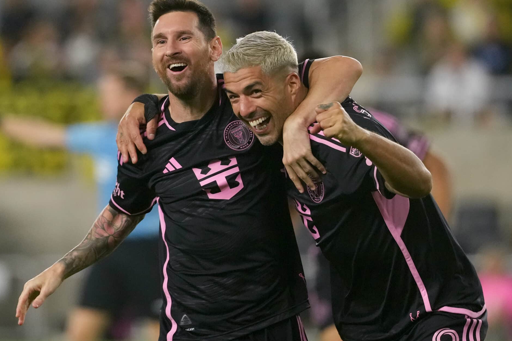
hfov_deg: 6.3
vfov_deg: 4.2
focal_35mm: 326
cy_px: 172
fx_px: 4635
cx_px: 253
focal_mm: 300
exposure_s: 1/2000
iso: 3200
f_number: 3.2
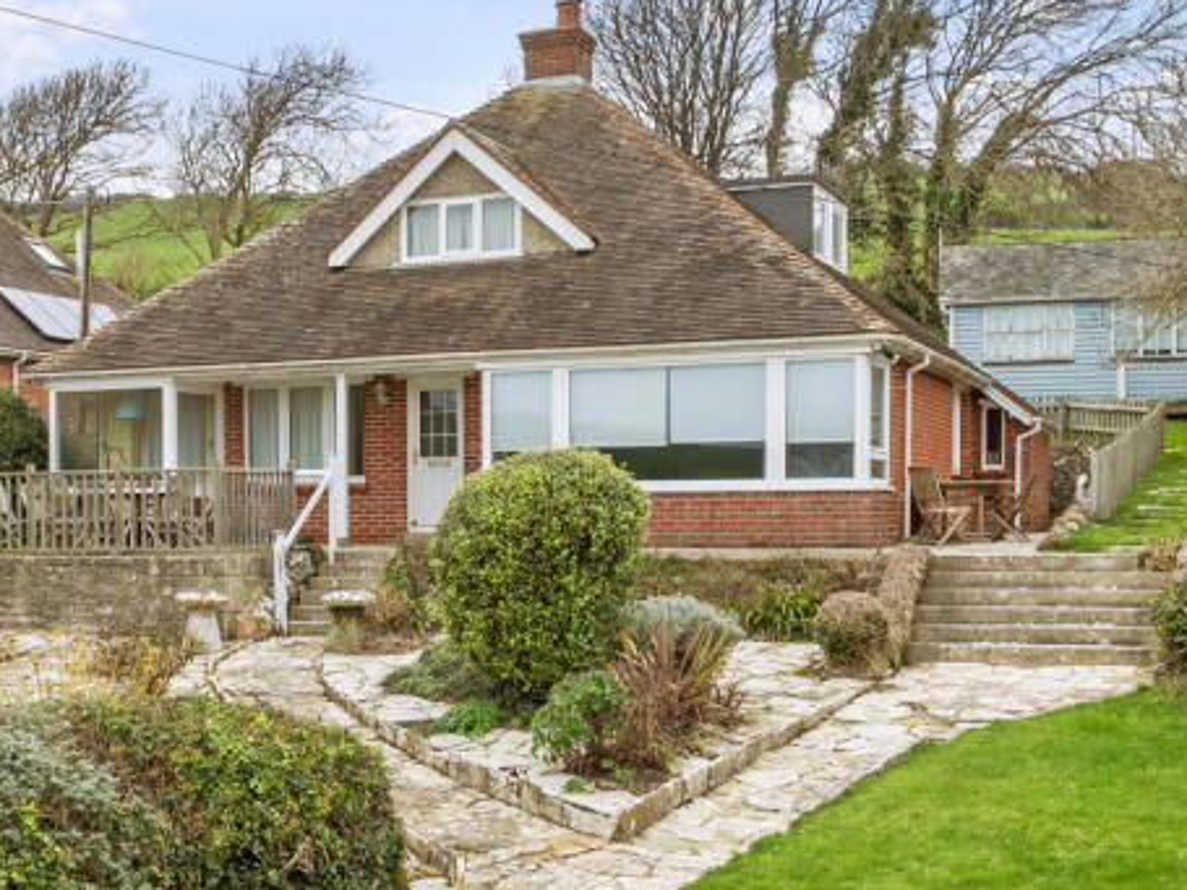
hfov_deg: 34.9
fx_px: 1851
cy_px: 578
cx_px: 323
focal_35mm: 54
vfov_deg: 26.9
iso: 140
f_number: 2.8
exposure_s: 1/50
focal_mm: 12.29
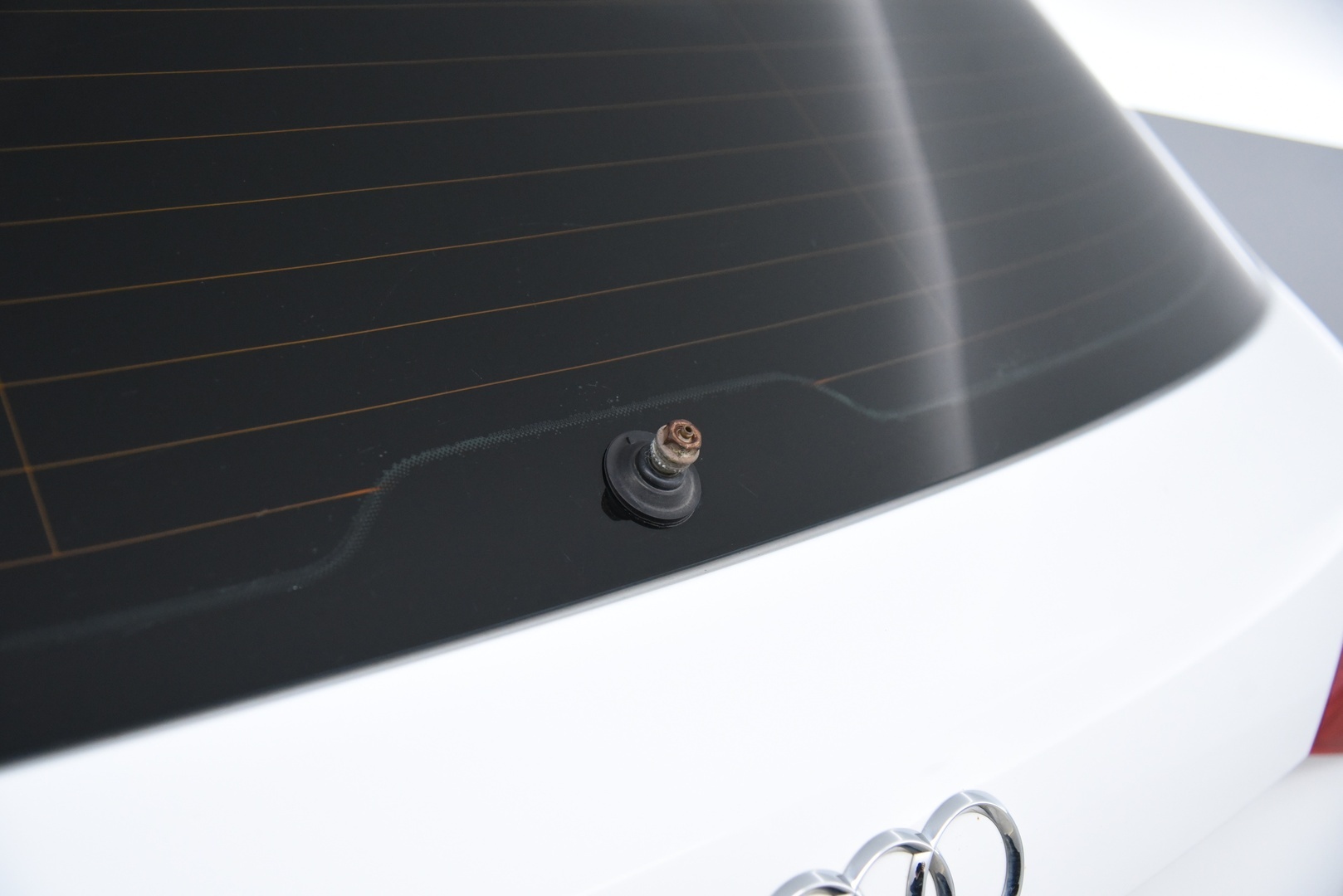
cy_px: 448
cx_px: 672
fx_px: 1717
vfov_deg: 29.3
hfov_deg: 42.7
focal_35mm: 46
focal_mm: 46
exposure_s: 1/250
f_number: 4
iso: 4000
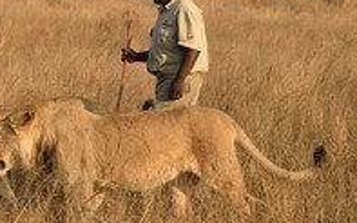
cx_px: 185
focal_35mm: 152
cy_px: 96
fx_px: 1478
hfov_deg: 13.8
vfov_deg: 8.6
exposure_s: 1/250
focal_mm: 70
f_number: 8
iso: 200
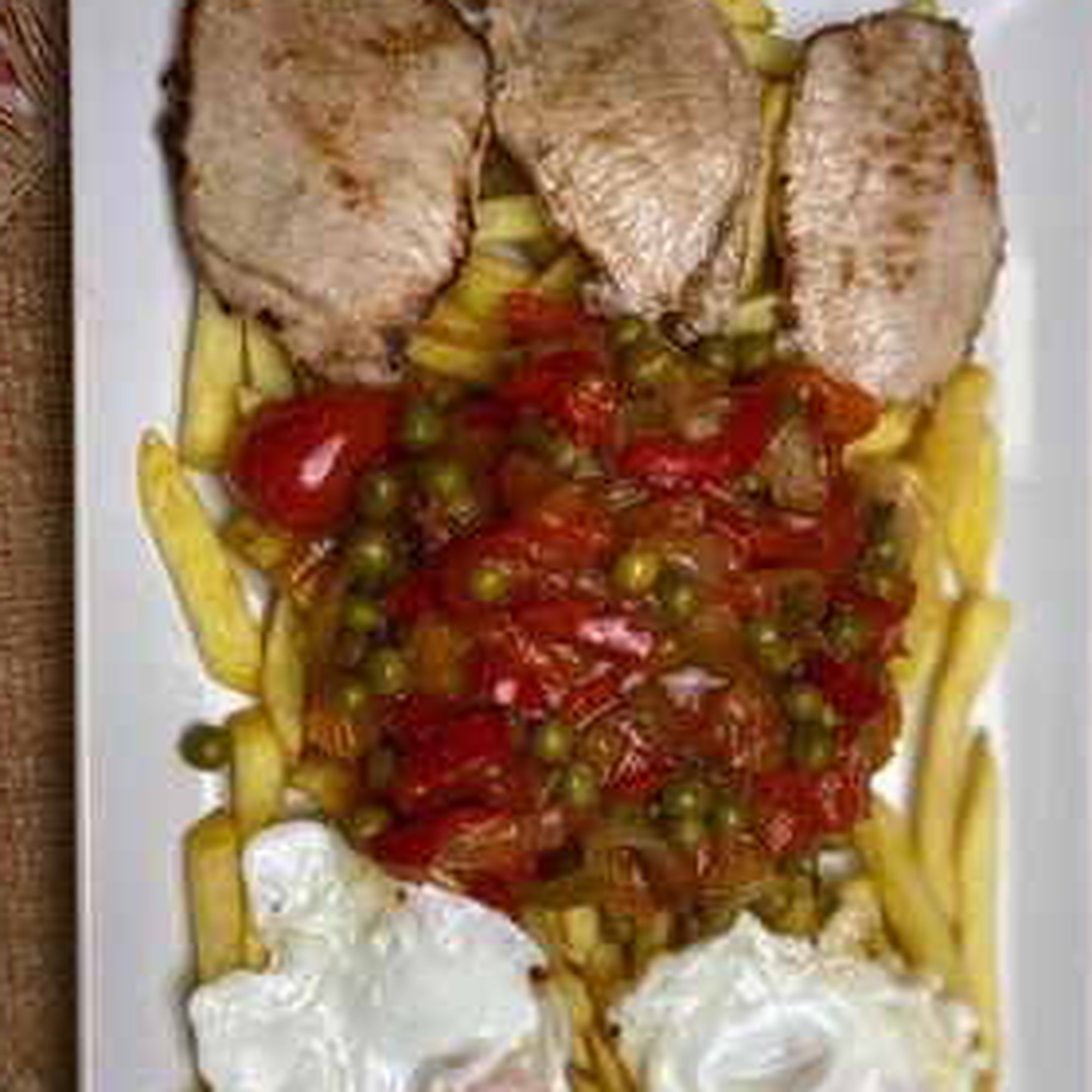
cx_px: 573
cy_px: 653
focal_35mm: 35
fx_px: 1249
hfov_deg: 47.2
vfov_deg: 47.0
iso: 40
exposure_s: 1/100
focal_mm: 4.25
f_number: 1.8
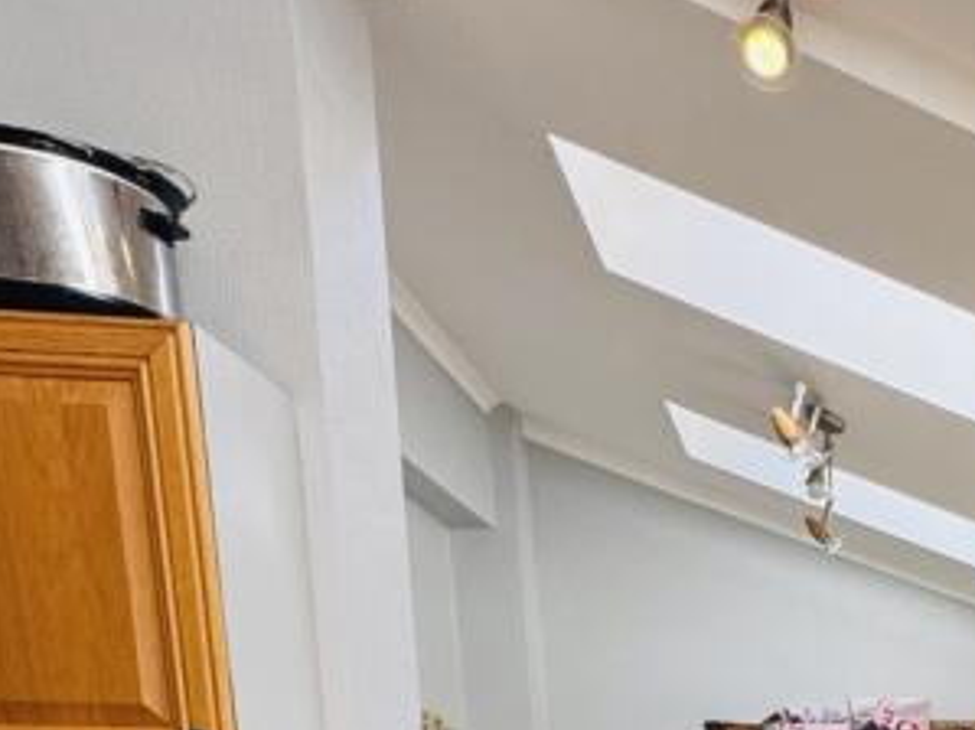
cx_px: 1076
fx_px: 1351
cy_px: 1111
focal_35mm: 48
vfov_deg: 23.7
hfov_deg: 34.3
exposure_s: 1/99
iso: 50
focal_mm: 2.22
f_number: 2.2
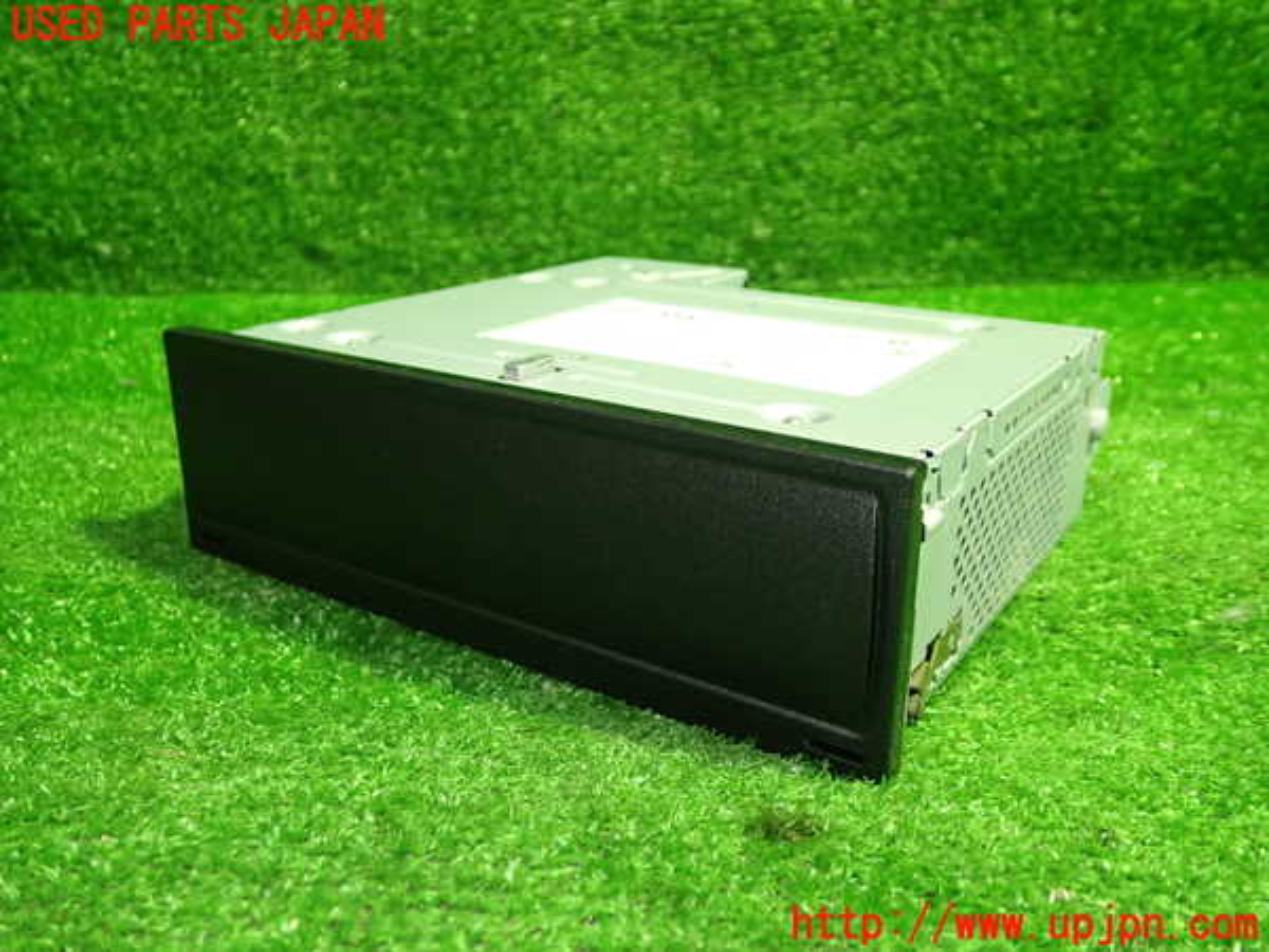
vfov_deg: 46.8
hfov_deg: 60.0
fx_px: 1100
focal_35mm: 30
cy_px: 476
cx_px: 634
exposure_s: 1/30
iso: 400
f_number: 2.3
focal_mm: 5.4
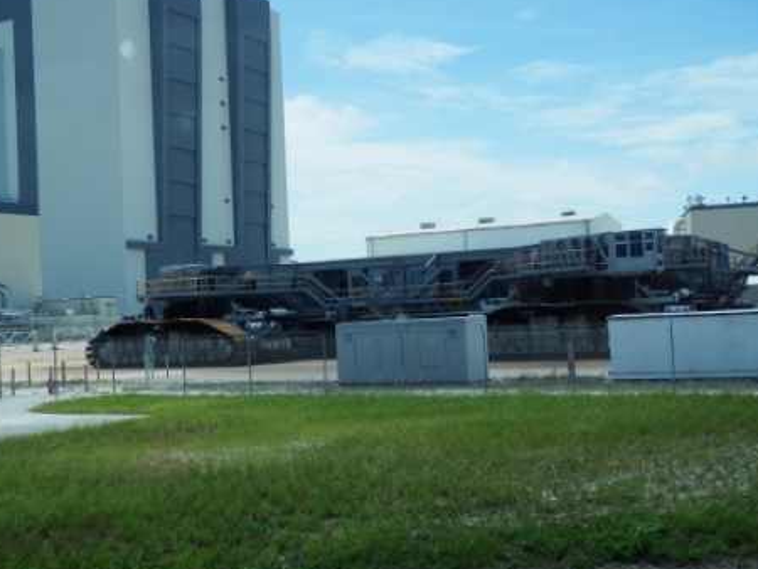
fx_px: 1095
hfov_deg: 38.2
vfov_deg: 29.1
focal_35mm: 50
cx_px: 369
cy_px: 264
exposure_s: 1/320
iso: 80
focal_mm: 8
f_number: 3.8
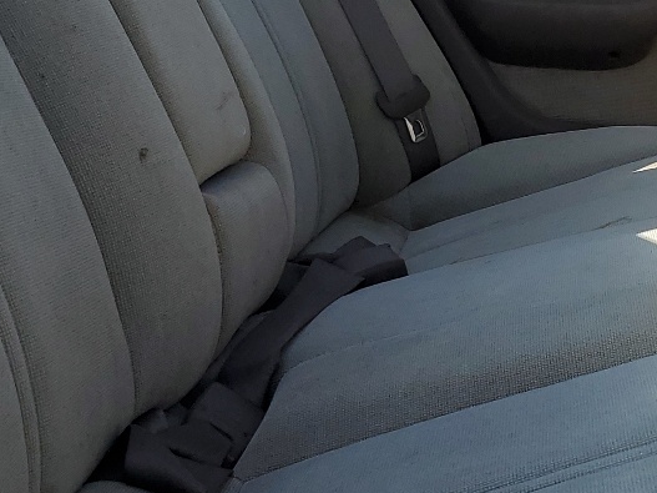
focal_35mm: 79
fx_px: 1499
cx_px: 559
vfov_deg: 18.6
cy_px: 150
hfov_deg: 24.2
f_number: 1.5
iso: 50
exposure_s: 1/1667
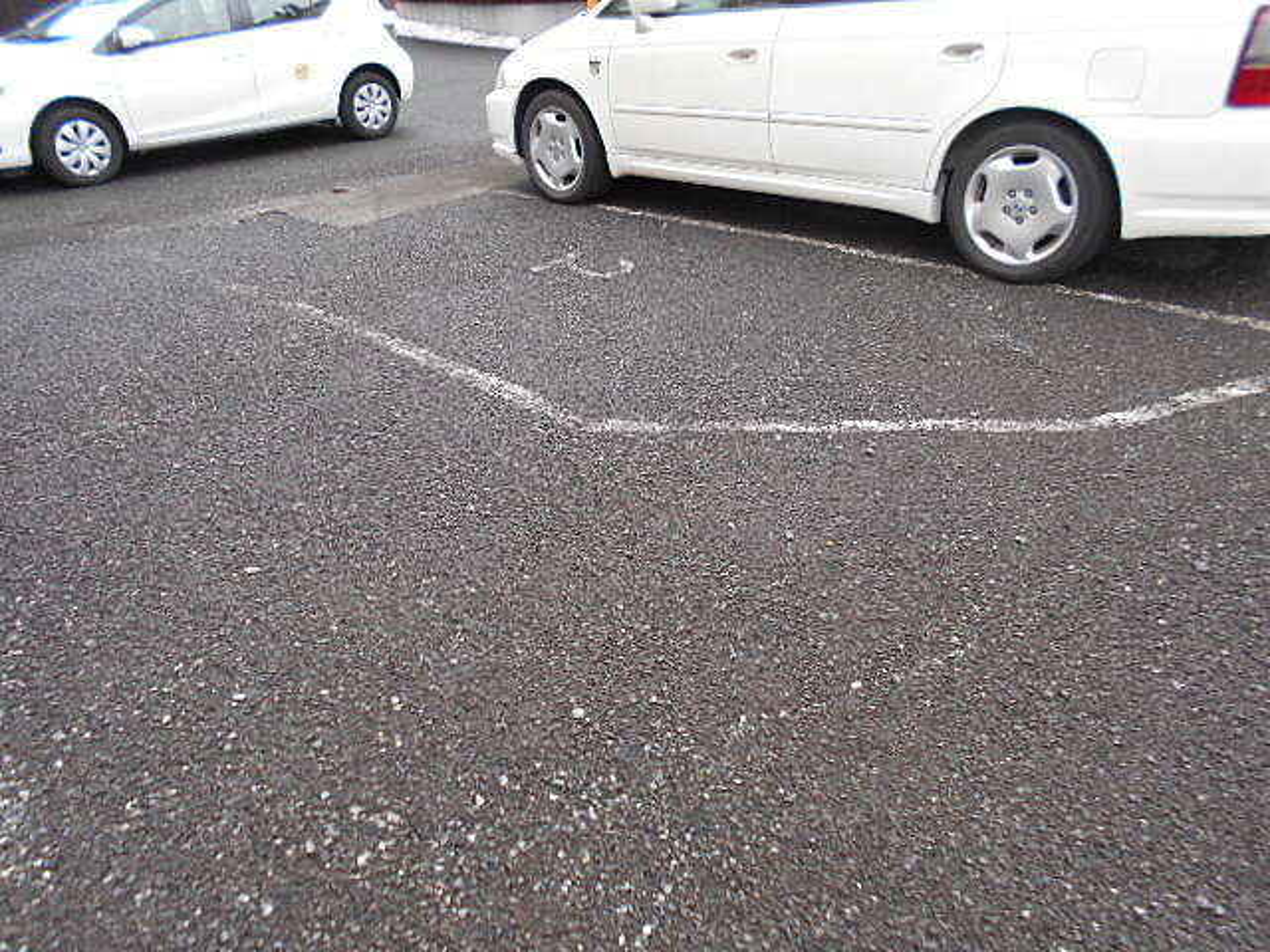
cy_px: 476
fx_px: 954
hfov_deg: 67.3
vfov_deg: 53.1
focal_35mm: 26
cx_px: 635
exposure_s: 1/50
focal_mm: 4.6
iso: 80
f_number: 3.2
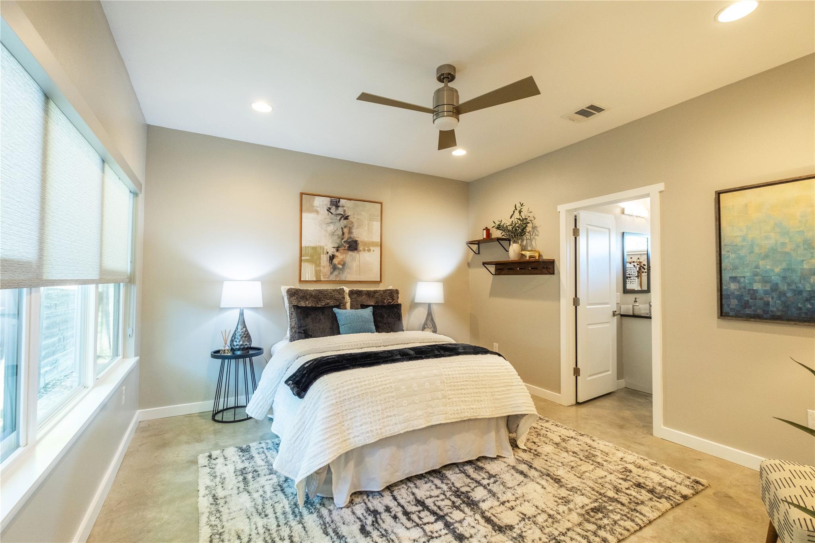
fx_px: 340
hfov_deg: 100.4
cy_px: 272
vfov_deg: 77.3
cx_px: 408
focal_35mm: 15
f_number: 4
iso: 800
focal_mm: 10
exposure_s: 1/60
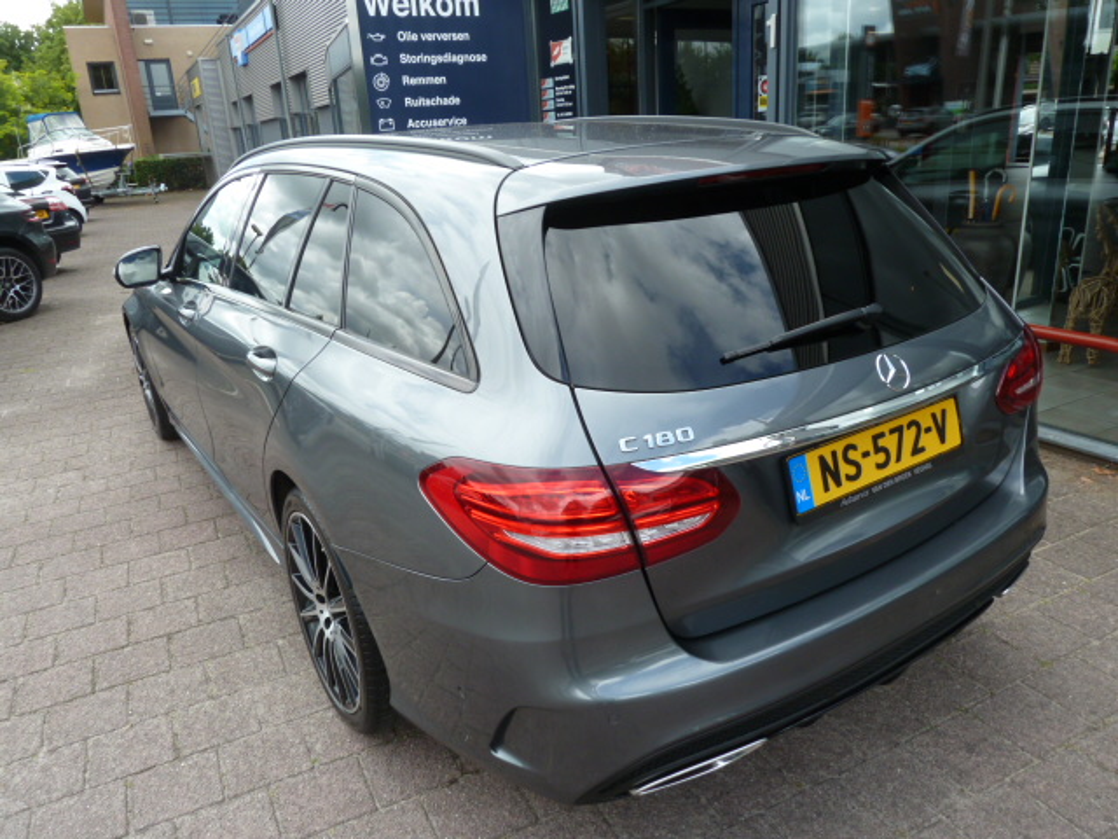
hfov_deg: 69.4
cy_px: 420
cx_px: 559
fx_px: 807
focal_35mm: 25
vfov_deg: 54.9
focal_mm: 4.1
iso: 80
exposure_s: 1/200
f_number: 4
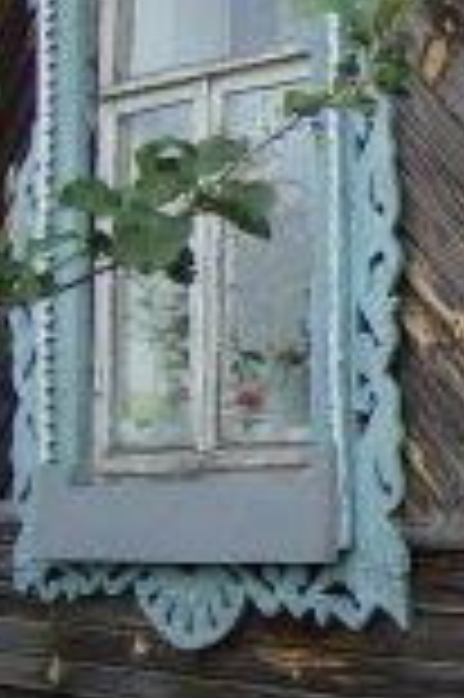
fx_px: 2093
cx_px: 901
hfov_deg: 11.5
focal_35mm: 108
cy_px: 320
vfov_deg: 18.9
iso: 100
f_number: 2.8
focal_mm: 6
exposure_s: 1/462
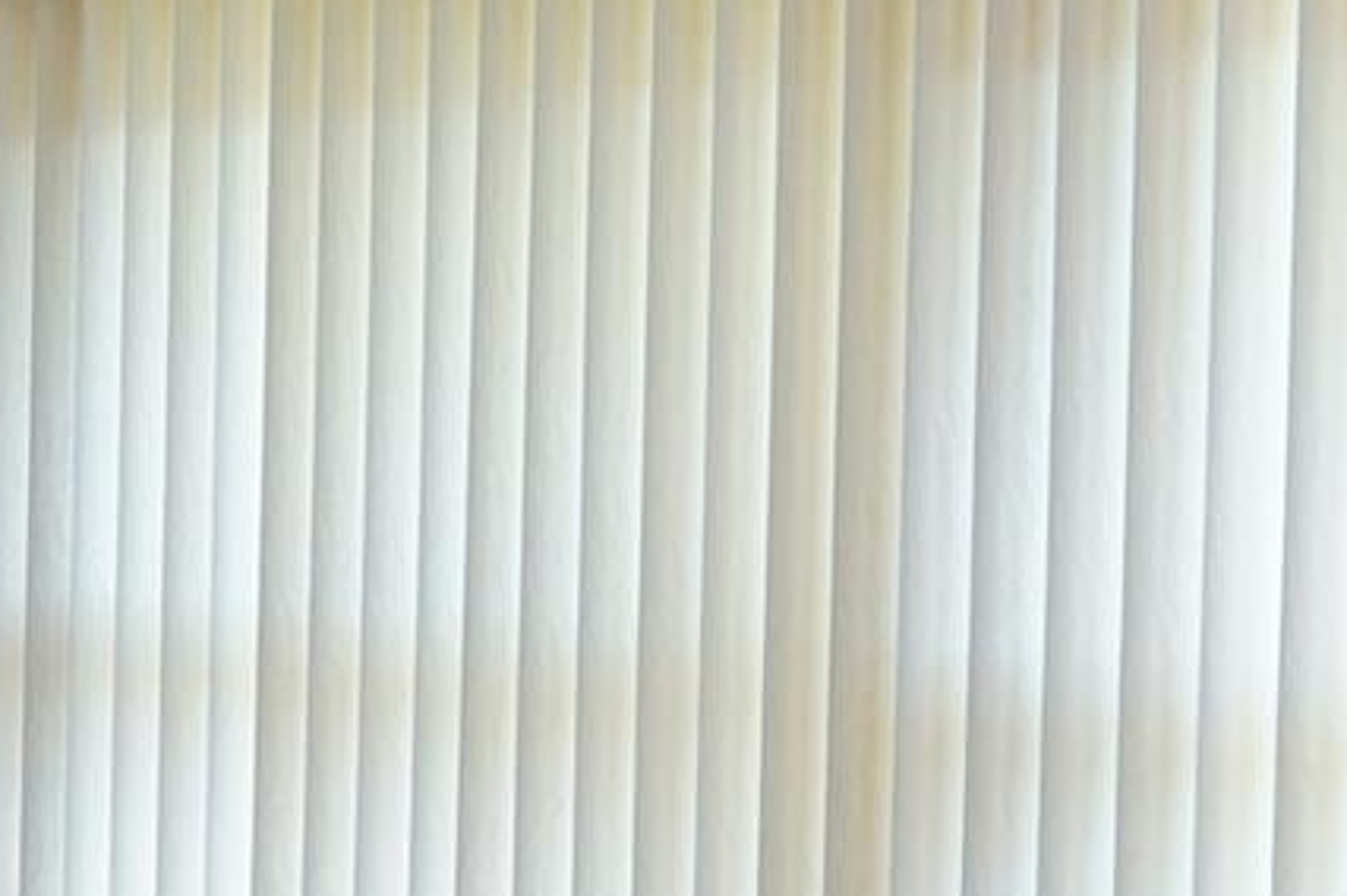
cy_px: 555
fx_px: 3926
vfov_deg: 13.0
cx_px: 470
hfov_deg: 19.4
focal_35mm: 105
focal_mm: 28
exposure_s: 1/60
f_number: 6.3
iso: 800
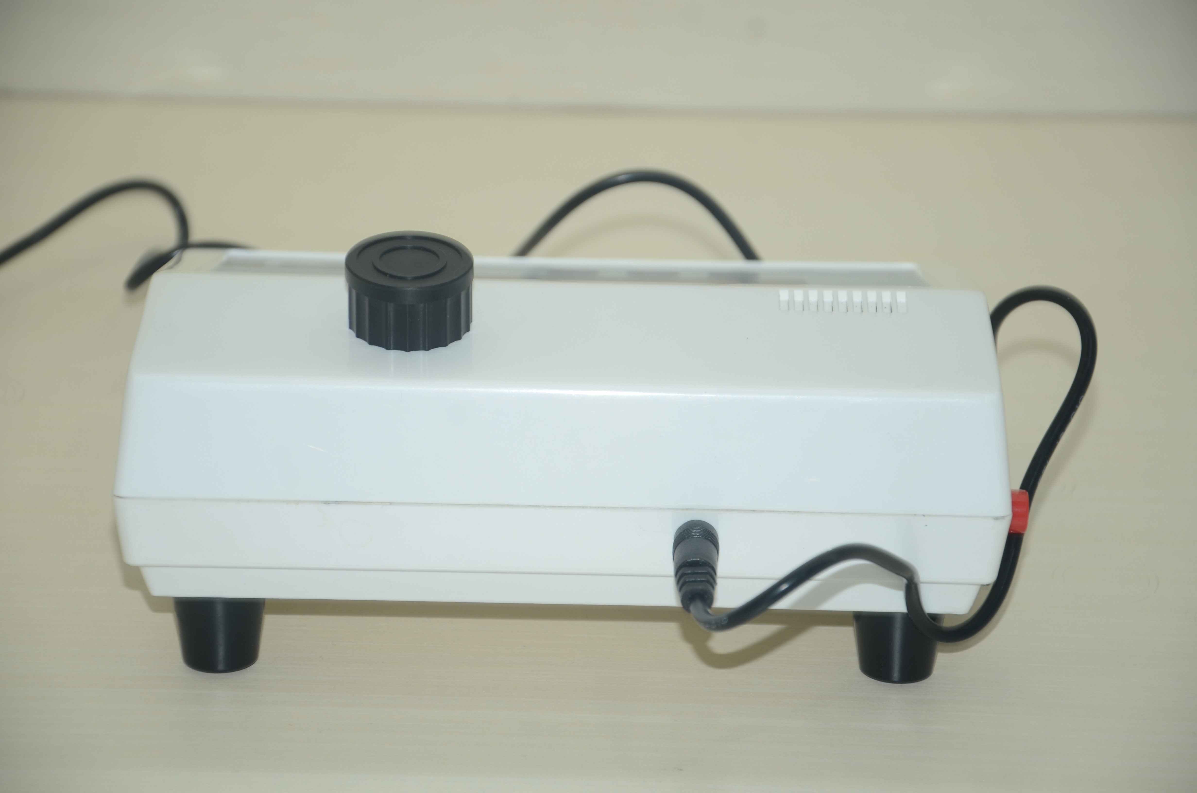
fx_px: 4878
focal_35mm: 147
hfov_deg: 14.0
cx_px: 598
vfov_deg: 9.3
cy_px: 396
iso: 160
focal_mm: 98
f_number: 5.6
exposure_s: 1/60
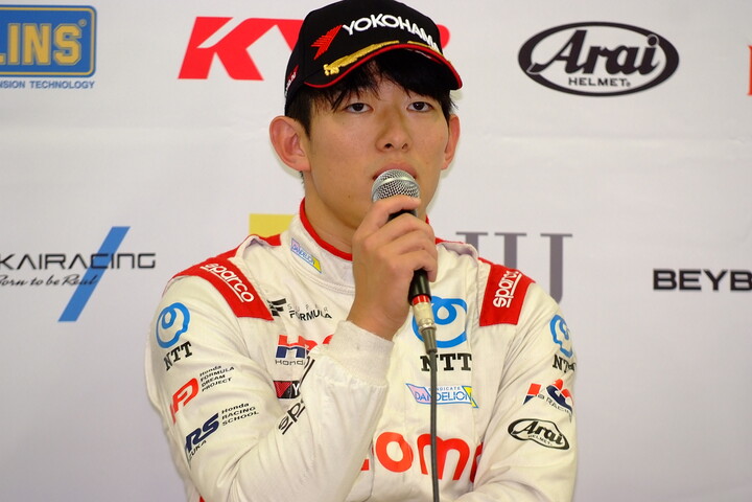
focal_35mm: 240
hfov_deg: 8.6
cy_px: 251
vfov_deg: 5.7
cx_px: 376
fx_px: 5013
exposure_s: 1/250
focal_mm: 160
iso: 800
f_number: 2.8
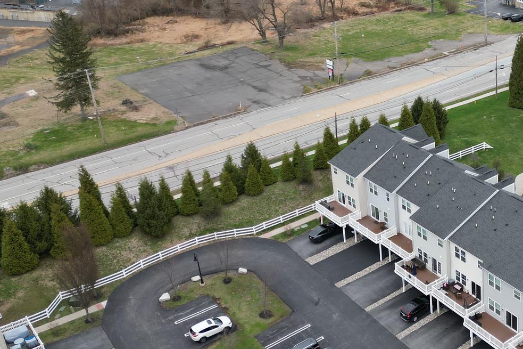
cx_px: 447
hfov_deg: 36.4
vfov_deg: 25.9
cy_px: 144
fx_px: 755
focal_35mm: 52
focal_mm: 6.72
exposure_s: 1/500
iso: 200
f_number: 1.7
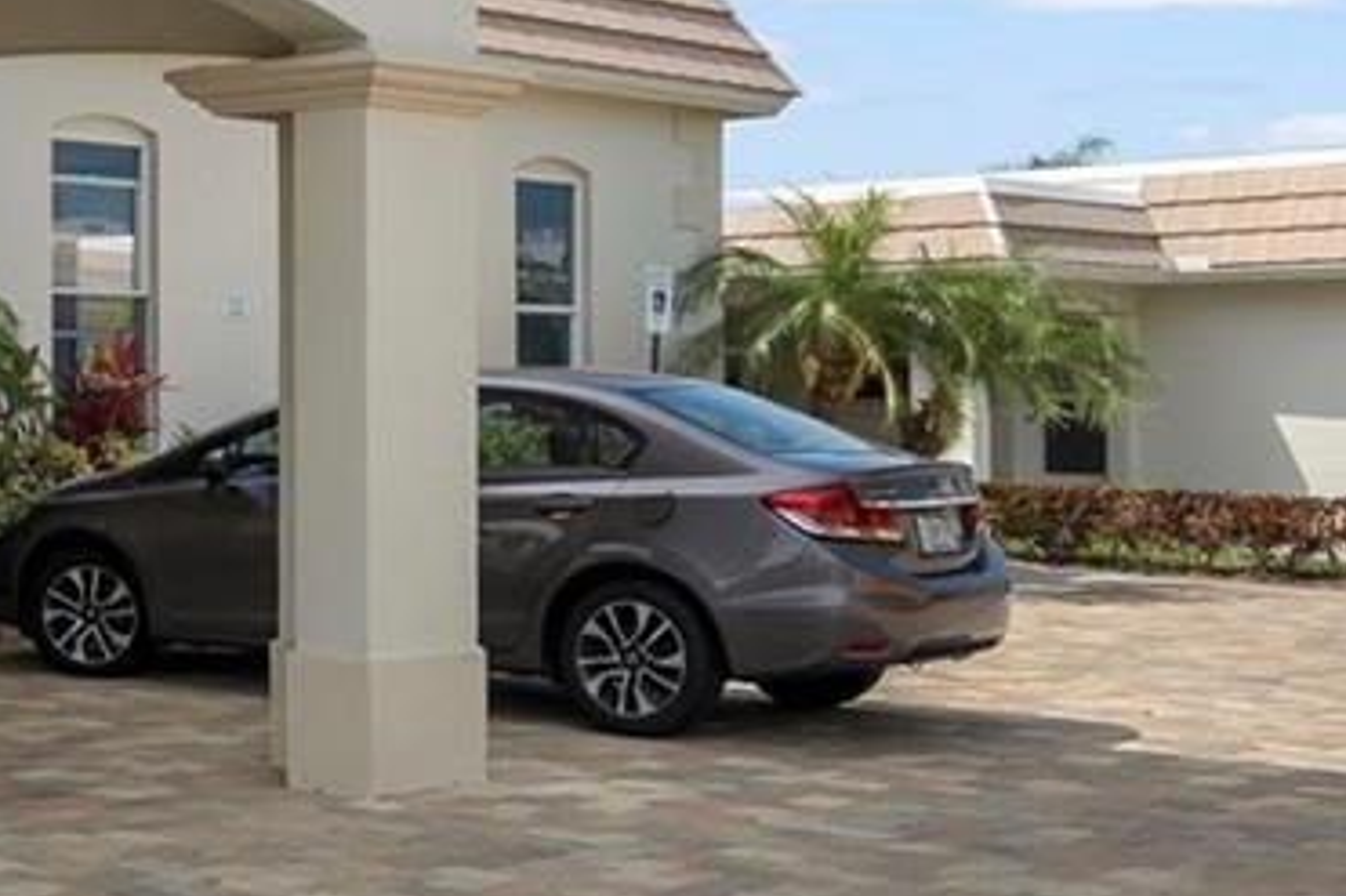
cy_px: 392
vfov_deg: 19.7
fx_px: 2579
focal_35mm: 69
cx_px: -330
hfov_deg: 25.7
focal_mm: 16
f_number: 5.6
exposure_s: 1/350
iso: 100
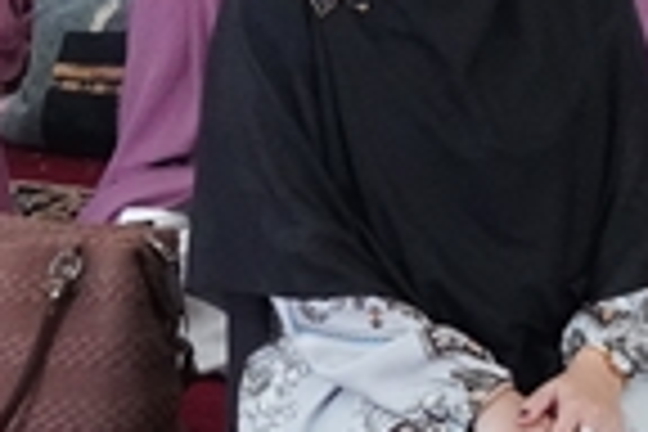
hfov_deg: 8.9
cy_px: -88
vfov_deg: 6.0
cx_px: 873
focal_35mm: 226
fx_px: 4068
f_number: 4
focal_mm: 34
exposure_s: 1/320
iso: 8000
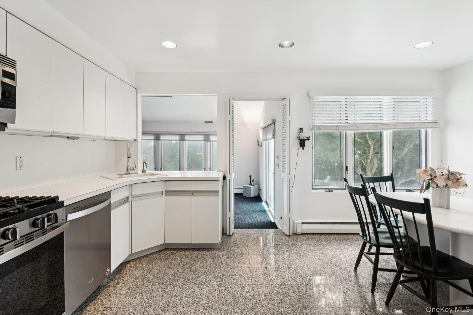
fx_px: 236
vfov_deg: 67.4
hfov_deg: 90.0
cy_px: 158
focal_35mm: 18
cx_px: 236
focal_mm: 18
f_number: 9
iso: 250
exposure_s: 1/8
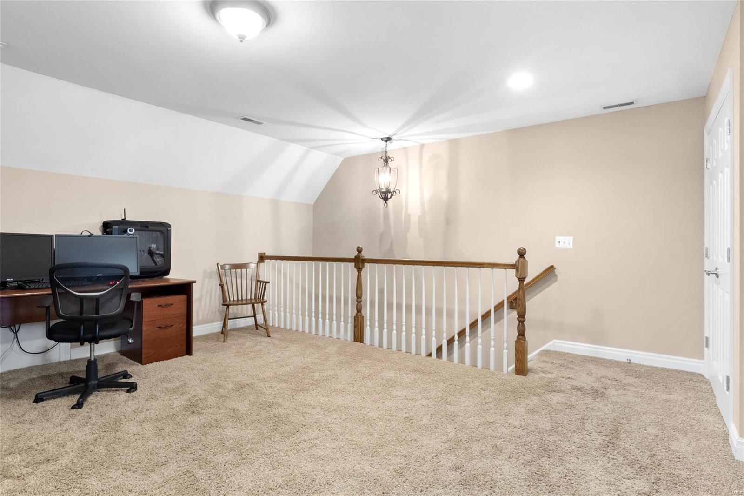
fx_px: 372
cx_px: 372
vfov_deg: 67.4
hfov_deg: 90.0
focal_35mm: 18
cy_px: 248
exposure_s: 1/1.67
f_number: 8
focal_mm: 9
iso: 400
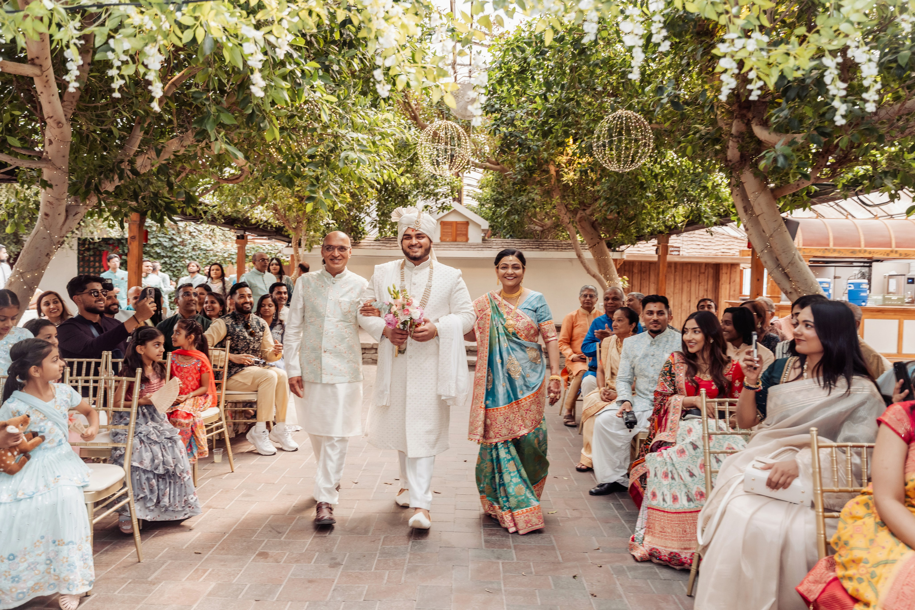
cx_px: 458
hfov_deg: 67.6
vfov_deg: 48.1
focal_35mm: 27
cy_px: 305
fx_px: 684
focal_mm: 26.9
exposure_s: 1/200
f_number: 2.8
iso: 320
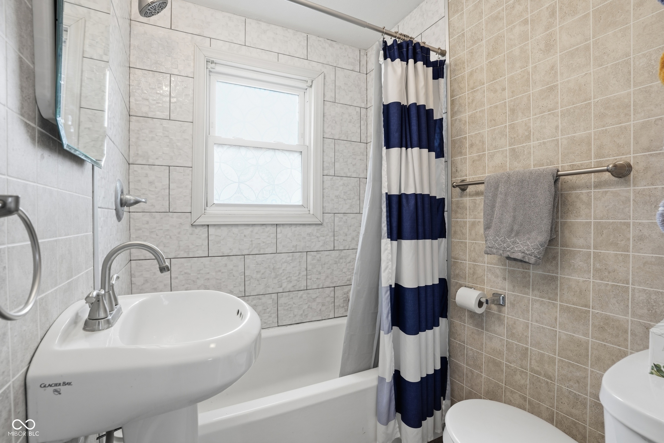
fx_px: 295
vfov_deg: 73.8
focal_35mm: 16
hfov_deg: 96.7
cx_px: 332
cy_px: 222
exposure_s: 1/50
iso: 250
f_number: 9
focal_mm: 16
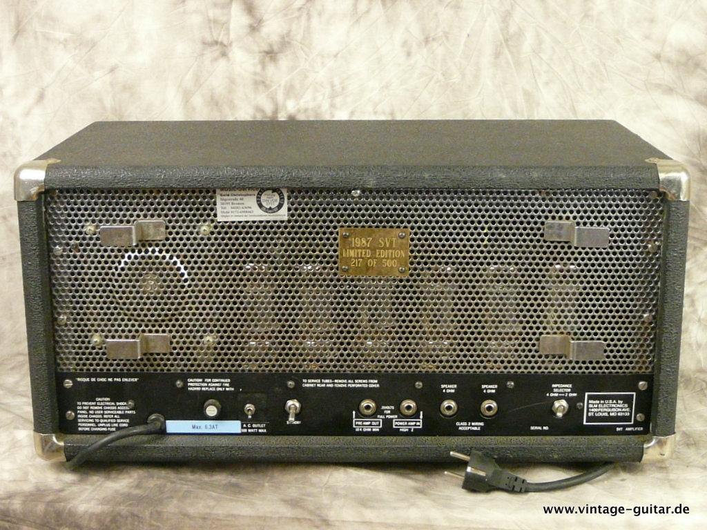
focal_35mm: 57
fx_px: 1164
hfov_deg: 33.8
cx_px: 354
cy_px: 265
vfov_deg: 25.7
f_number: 2.8
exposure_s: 1/60
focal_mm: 5.9
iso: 400
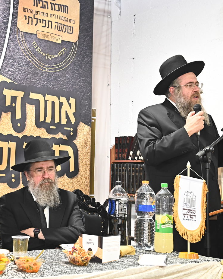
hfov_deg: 21.5
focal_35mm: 71
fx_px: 586
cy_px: 140
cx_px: 79
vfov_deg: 26.8
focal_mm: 50
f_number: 6.3
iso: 3200
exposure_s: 1/200
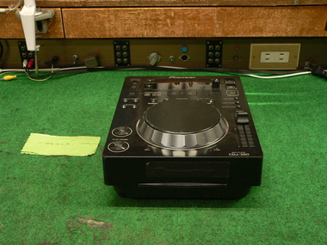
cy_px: 122
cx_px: 164
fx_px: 435
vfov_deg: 31.5
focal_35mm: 46
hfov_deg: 41.2
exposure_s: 1/20
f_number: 2.8
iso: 200
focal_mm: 7.6
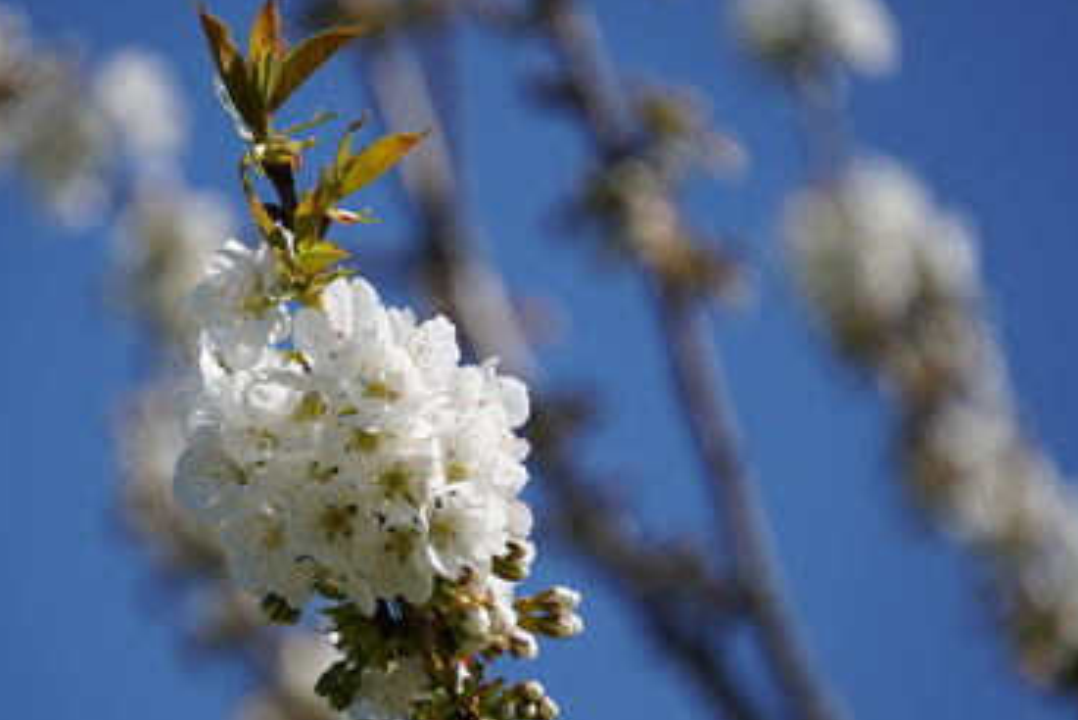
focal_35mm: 369
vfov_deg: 3.7
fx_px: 11053
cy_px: 419
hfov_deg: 5.6
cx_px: 426
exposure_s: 1/500
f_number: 6.3
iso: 100
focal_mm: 196
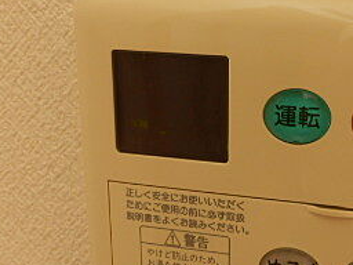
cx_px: 287
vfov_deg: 24.1
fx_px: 612
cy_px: 207
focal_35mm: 60
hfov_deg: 31.3
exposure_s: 1/100
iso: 80
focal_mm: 4.2
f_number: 3
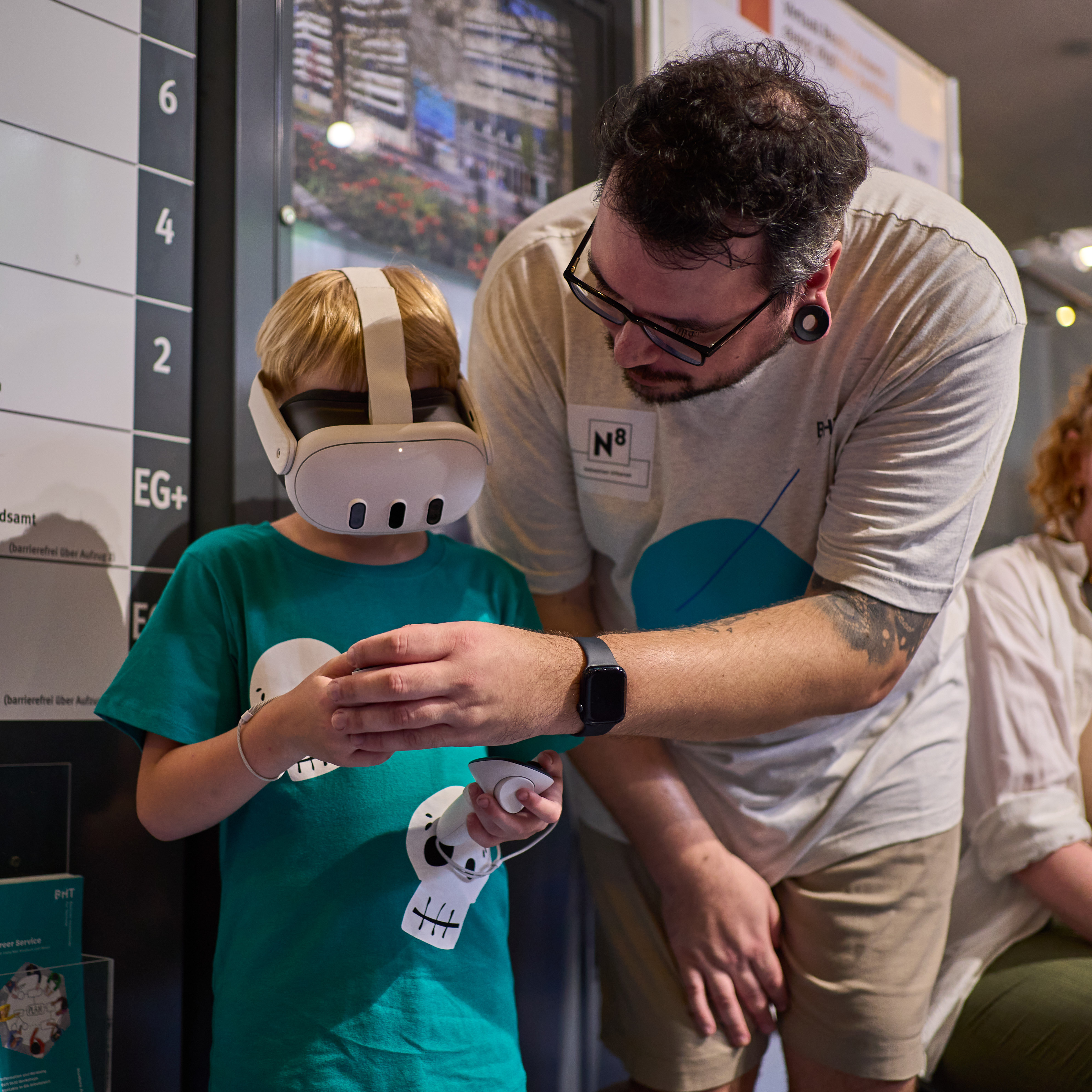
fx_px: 1606
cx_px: 453
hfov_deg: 37.4
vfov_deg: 37.6
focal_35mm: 45
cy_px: 548
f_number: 2
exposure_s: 1/250
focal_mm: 35
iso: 800
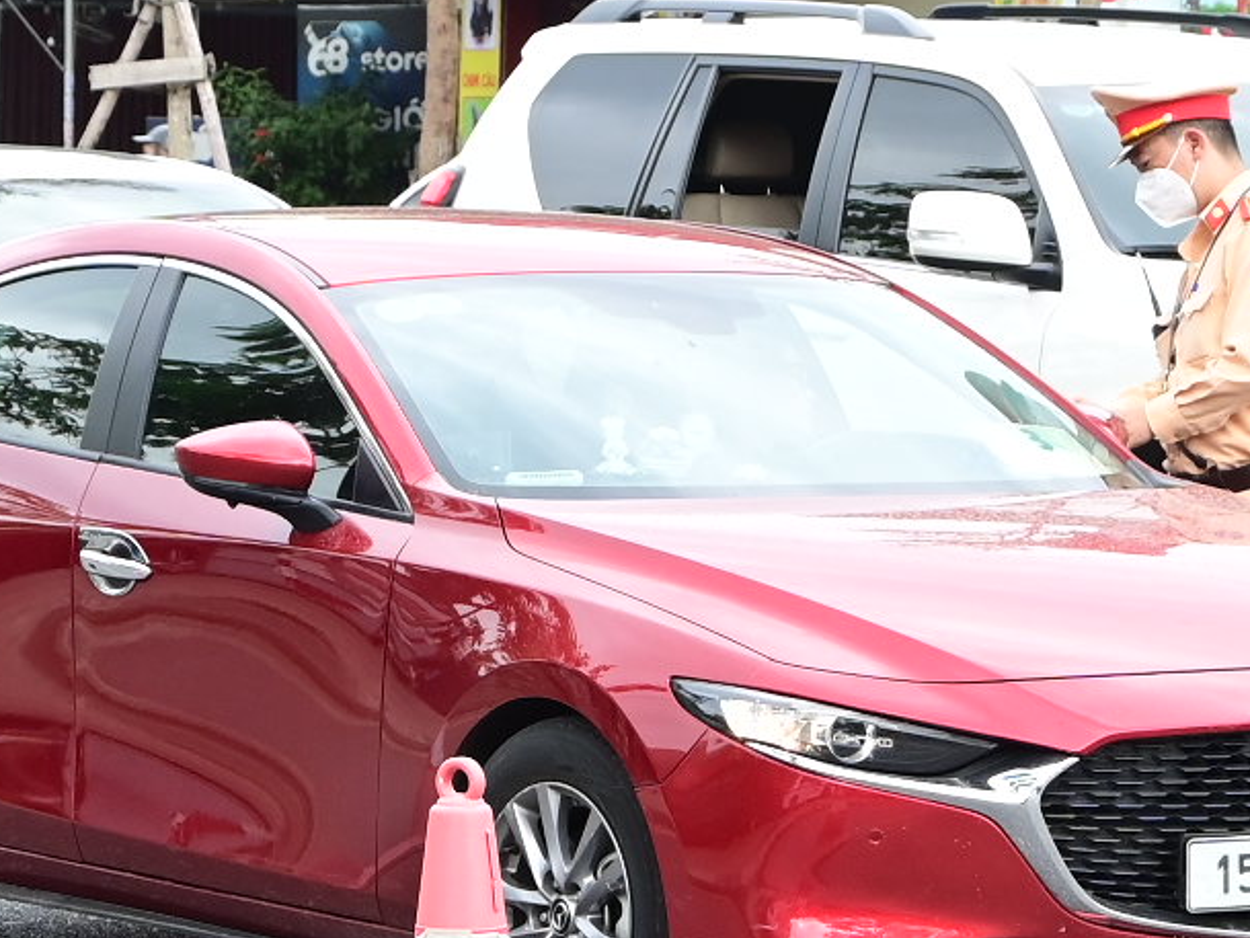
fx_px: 8415
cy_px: 70
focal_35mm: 233
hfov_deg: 8.5
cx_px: 708
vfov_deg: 6.4
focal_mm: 50
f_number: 8
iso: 500
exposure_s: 1/200
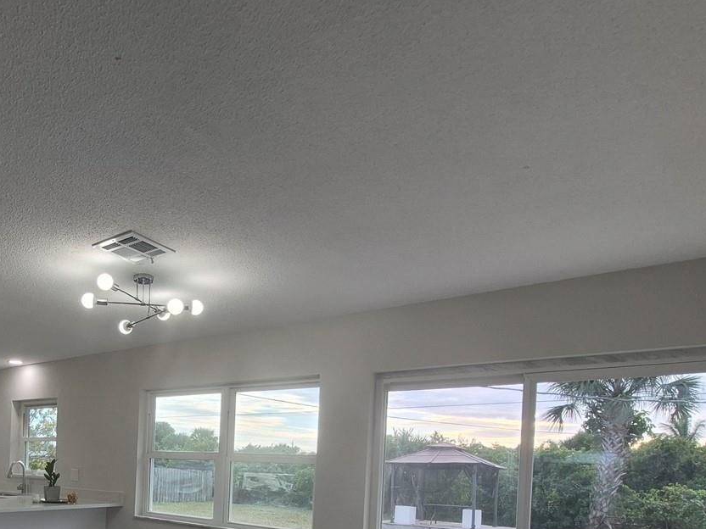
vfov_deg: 49.6
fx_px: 510
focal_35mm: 25
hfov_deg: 65.3
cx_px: 180
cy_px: 464
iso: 64
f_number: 2.2
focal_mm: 1.74
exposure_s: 1/120
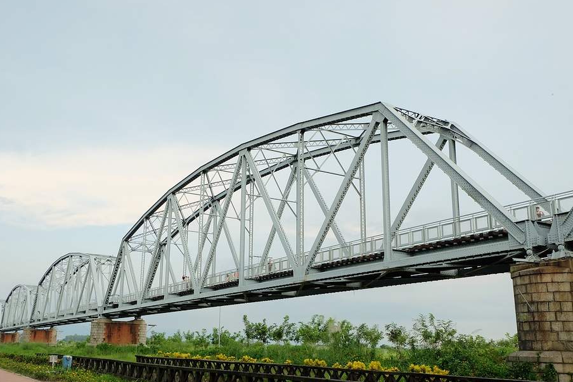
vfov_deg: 38.8
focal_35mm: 34
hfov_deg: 55.6
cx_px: 249
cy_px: 214
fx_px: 541
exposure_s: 1/150
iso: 400
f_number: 5.6
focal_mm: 20.1
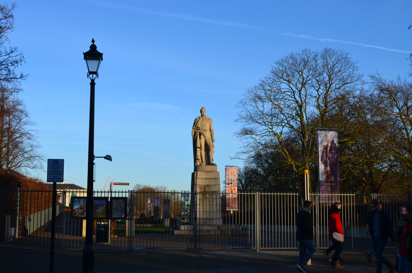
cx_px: 206
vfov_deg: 25.6
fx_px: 600
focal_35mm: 52
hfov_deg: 37.9
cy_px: 136
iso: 140
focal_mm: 35
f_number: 11
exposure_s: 1/125
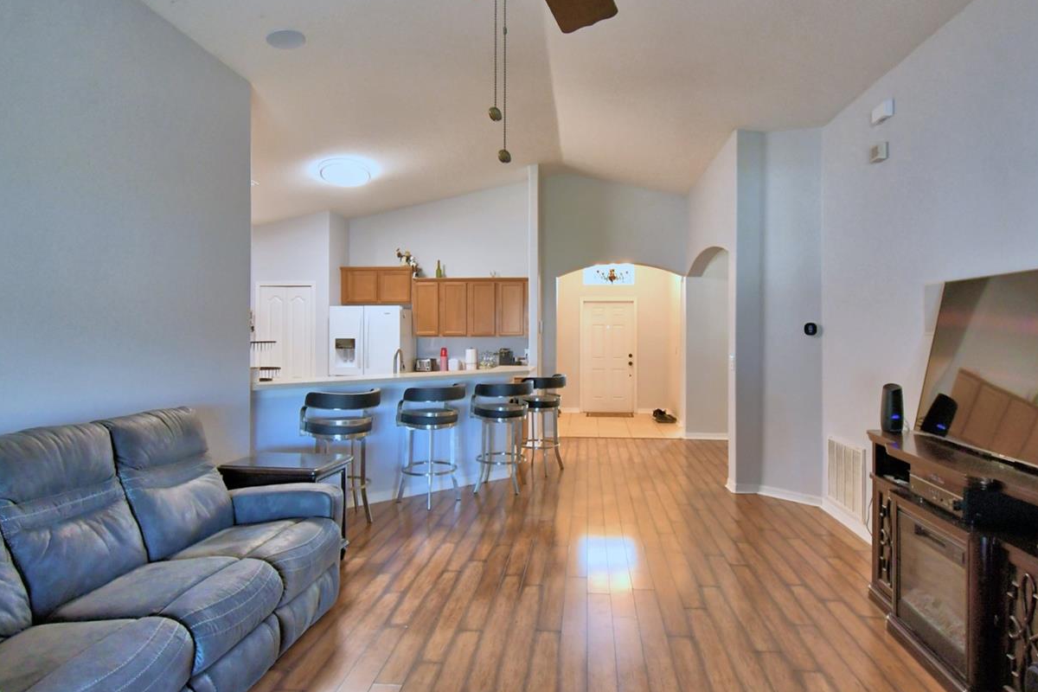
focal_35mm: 20
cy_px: 330
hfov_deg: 83.9
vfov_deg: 61.9
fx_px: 577
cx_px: 551
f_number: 4.5
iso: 640
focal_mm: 10
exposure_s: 1/30
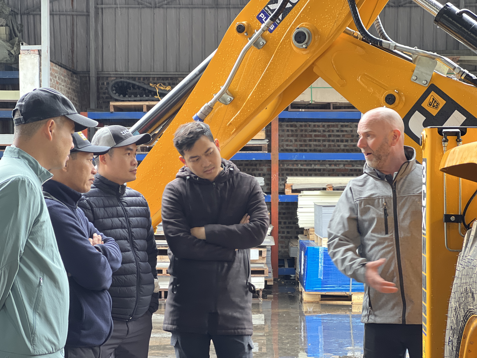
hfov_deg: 25.3
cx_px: 238
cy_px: 179
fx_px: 1061
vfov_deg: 19.1
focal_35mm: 77
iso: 250
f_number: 2.8
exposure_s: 1/40
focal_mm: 9
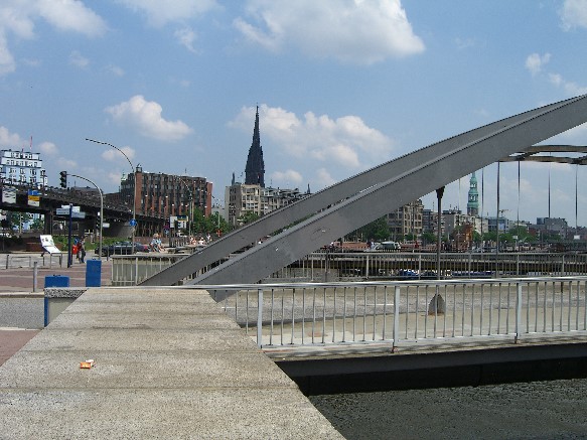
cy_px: 220
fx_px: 644
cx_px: 294
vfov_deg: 37.7
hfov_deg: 49.0
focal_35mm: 38
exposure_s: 1/250
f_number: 8
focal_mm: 7.9
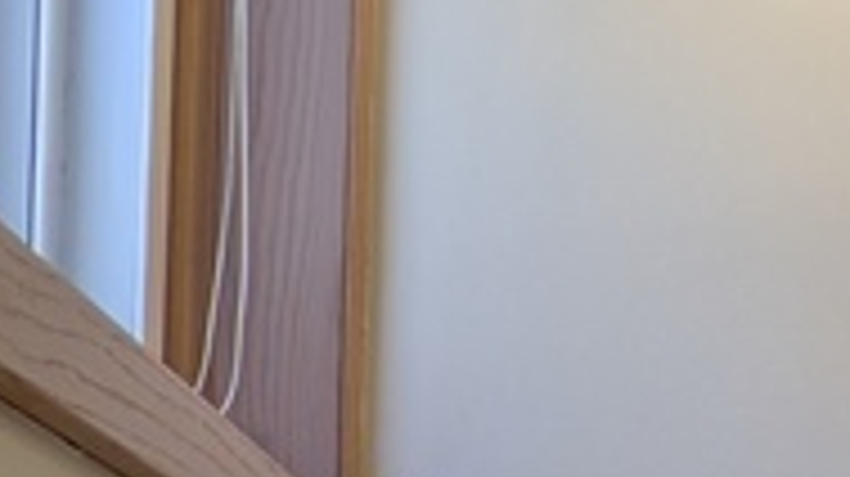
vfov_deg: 13.9
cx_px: 1594
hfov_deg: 19.6
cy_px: 918
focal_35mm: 75
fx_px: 1689
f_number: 1.95
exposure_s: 1/147
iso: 39
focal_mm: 2.23
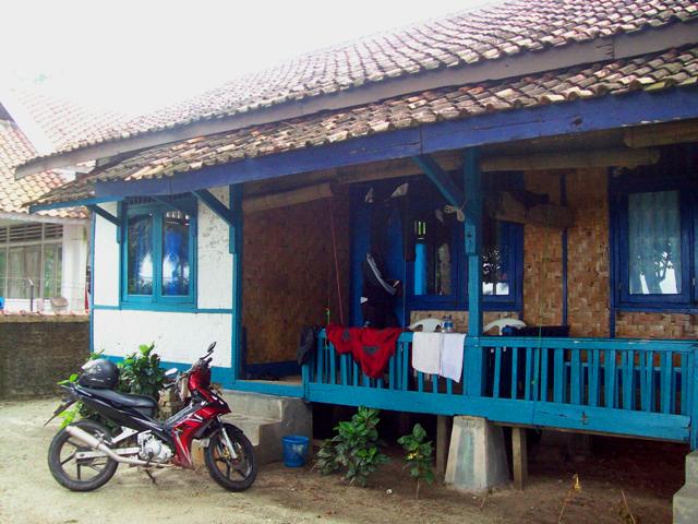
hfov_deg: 51.4
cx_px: 349
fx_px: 726
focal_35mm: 36
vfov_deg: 39.7
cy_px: 262
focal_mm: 6
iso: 207
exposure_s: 1/128
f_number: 2.7
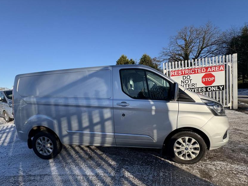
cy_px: 96
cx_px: 124
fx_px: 107
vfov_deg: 81.7
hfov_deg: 98.2
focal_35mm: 15
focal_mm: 2.22
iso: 50
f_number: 2.2
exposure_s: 1/1217
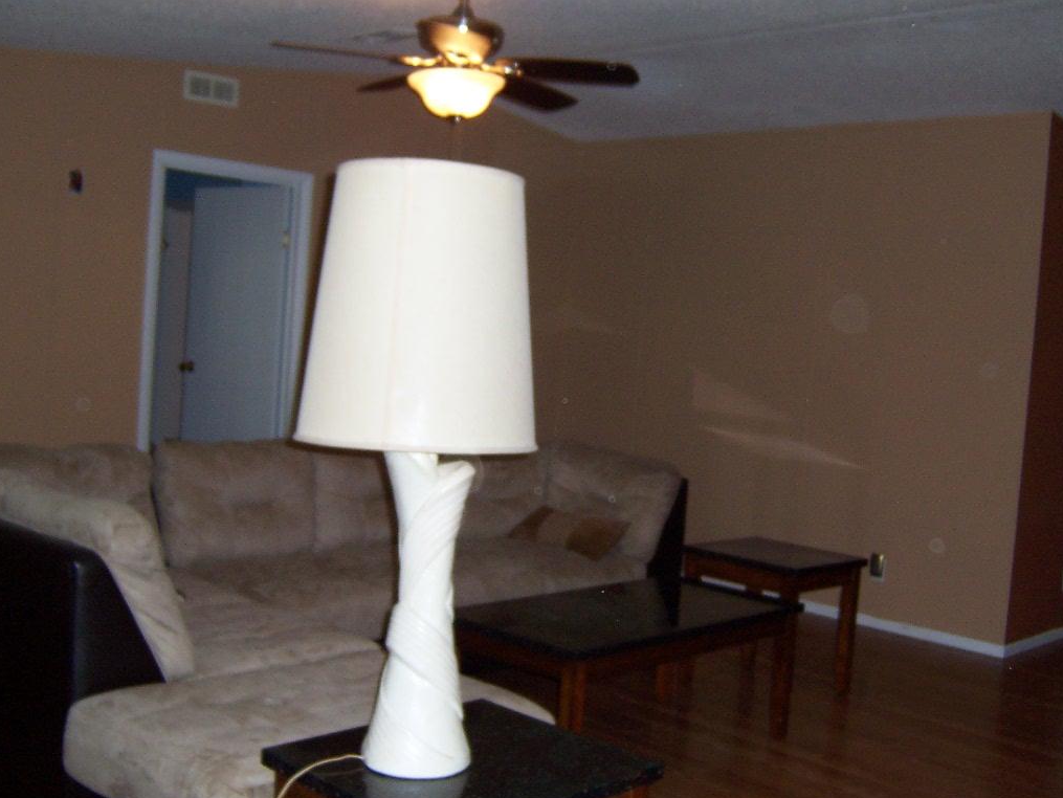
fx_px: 1198
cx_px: 589
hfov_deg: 47.8
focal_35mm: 39
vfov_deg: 36.8
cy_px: 403
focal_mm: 5.5
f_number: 2.8
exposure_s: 1/60
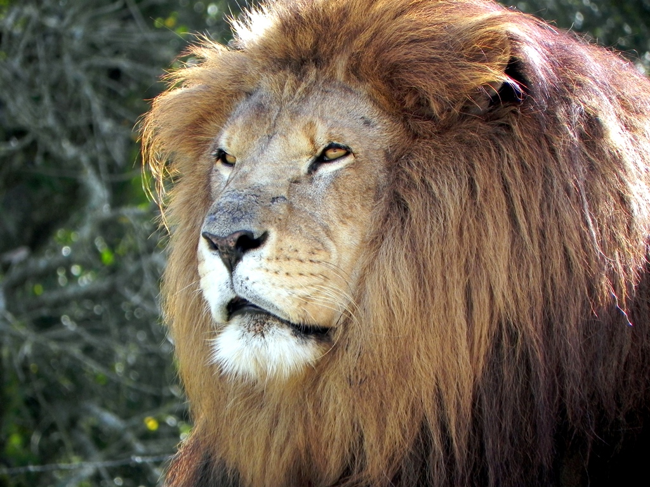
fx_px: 10328
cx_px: 325
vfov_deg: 2.7
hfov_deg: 3.6
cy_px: 244
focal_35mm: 550
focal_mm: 97.8
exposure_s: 1/116
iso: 160
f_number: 5
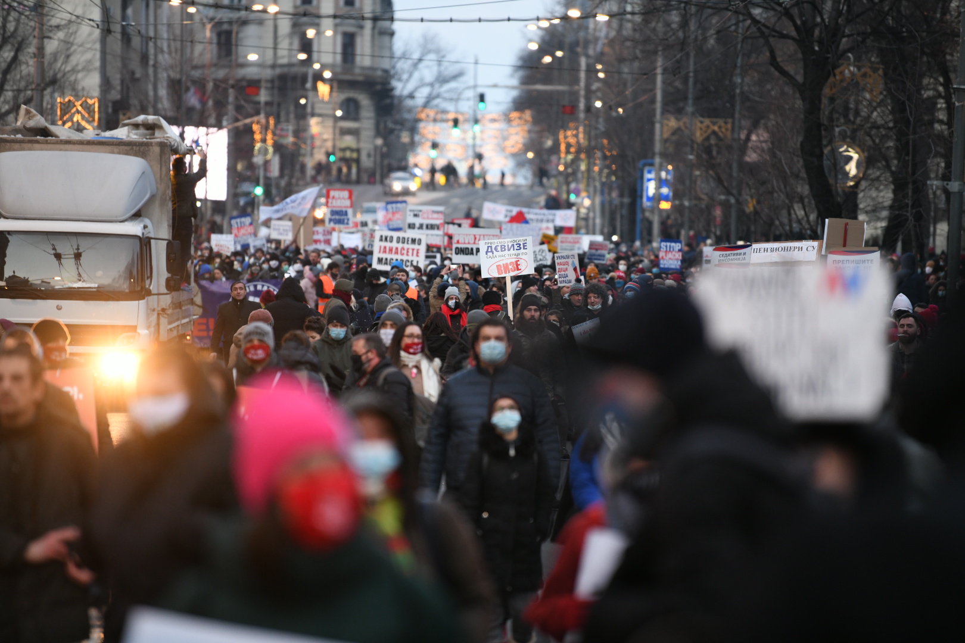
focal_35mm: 200
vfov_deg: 6.9
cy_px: 322
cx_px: 482
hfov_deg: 10.3
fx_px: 5361
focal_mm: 200
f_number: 3.2
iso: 1250
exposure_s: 1/100
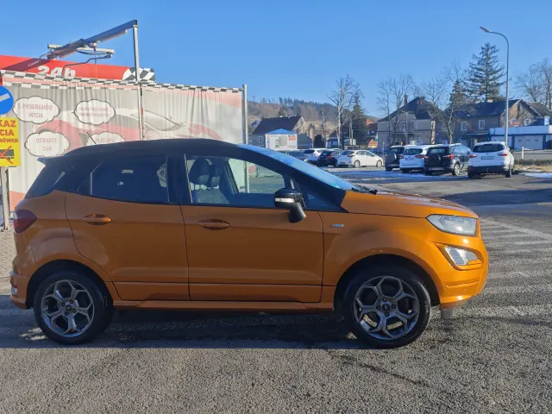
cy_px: 207
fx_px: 478
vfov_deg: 46.8
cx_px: 276
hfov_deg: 60.0
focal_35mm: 30
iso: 50
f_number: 2.8
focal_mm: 8.72
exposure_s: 1/1042
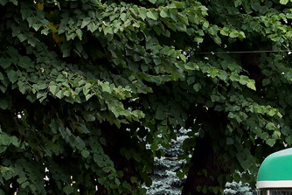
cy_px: 189
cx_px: 443
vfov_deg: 3.4
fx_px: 3276
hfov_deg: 5.1
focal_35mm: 404
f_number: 7.1
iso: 400
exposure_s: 1/1000
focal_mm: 75
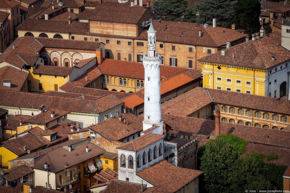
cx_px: 145
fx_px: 1006
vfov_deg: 10.9
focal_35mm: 125
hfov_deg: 16.4
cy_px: 96
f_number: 8
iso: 400
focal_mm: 125.5
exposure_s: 1/1250
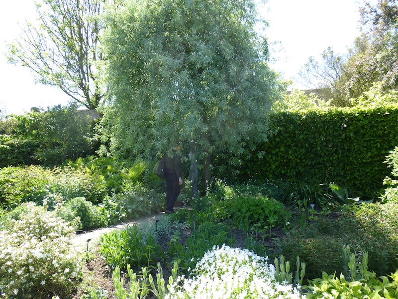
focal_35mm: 25
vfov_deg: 54.9
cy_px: 150
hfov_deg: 69.4
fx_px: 287
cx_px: 199
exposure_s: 1/250
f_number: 3.1
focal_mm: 4.5
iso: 100
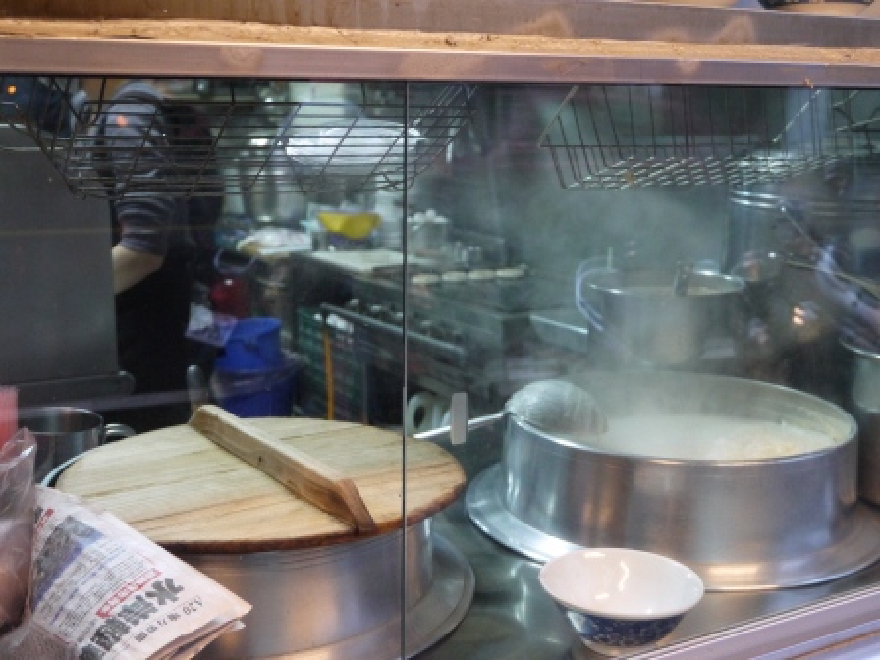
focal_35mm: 44
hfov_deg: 42.9
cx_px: 440
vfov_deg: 32.9
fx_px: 1119
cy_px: 330
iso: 1600
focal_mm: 22
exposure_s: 1/30
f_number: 4.6
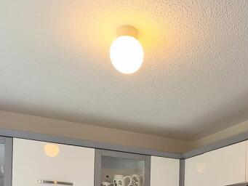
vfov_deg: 31.7
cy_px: 215
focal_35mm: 39
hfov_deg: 47.4
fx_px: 280
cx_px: 157
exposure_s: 1/100
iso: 80
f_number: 2.2
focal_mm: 2.2
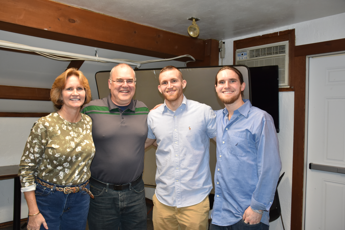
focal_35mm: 33
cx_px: 172
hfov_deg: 57.2
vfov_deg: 40.0
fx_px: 316
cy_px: 115
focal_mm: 22
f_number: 3.5
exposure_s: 1/60
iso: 720
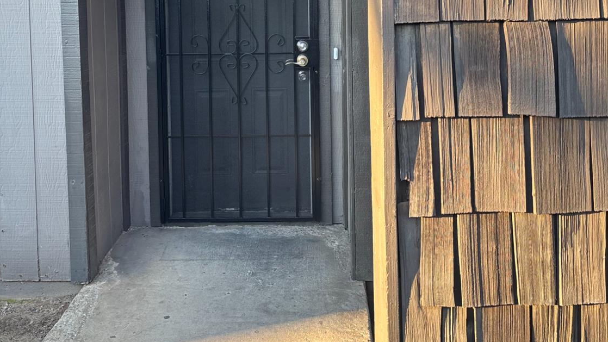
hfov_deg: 52.8
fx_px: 613
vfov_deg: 29.7
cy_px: 24
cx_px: 304
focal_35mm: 38
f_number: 1.6
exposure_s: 1/121
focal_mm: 5.96
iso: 50
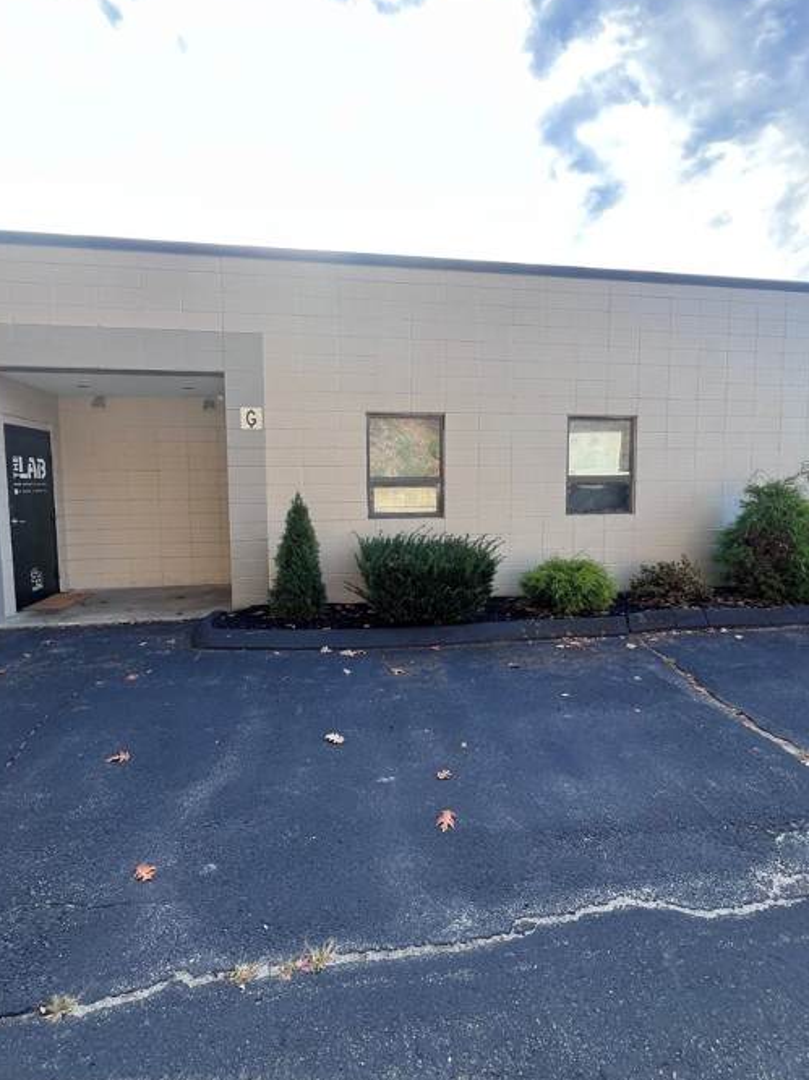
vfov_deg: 98.2
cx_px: 396
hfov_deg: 81.7
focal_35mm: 15
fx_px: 468
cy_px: 521
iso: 32
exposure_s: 1/159
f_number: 1.8
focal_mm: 1.57
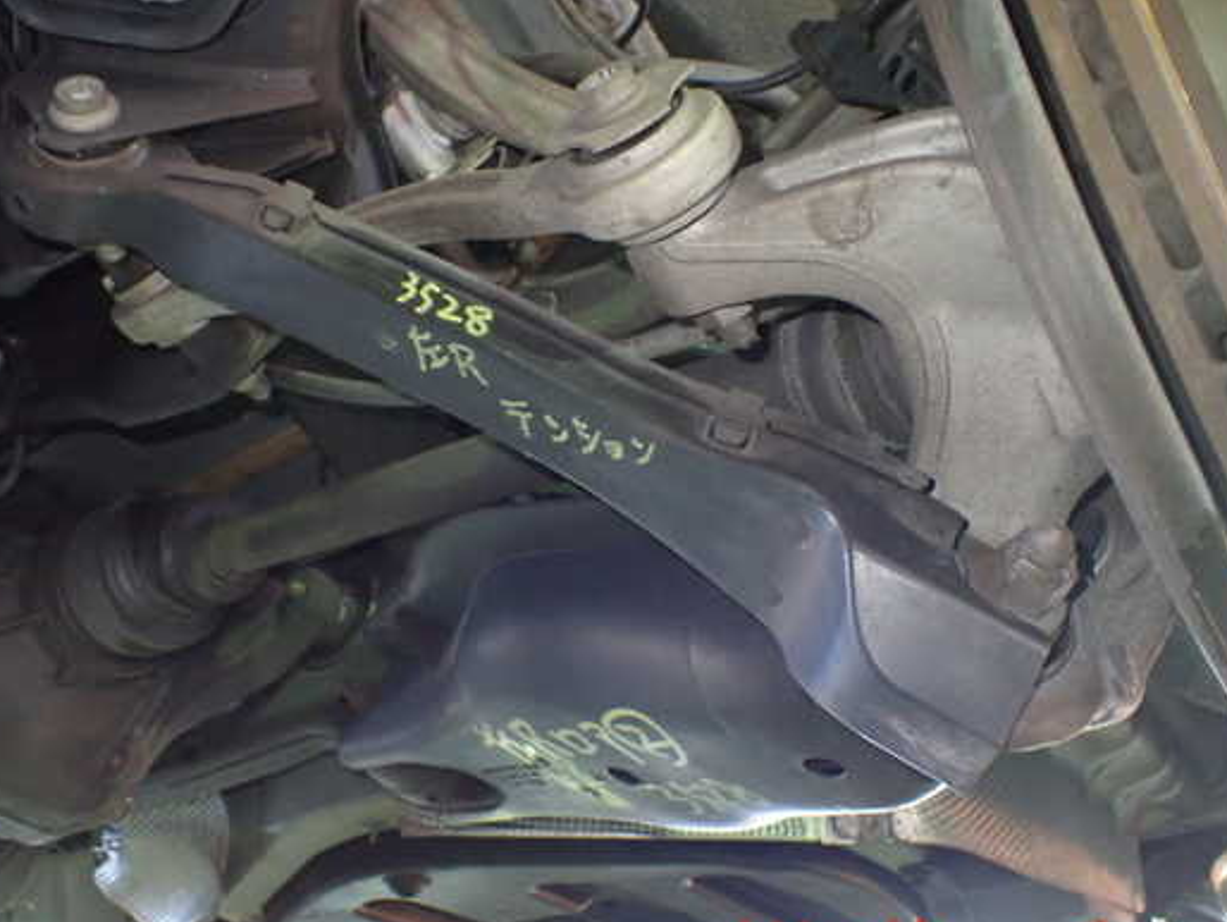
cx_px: 563
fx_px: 1241
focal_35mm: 35
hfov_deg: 52.5
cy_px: 437
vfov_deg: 40.7
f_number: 2.3
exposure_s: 1/30
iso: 1000
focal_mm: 5.4
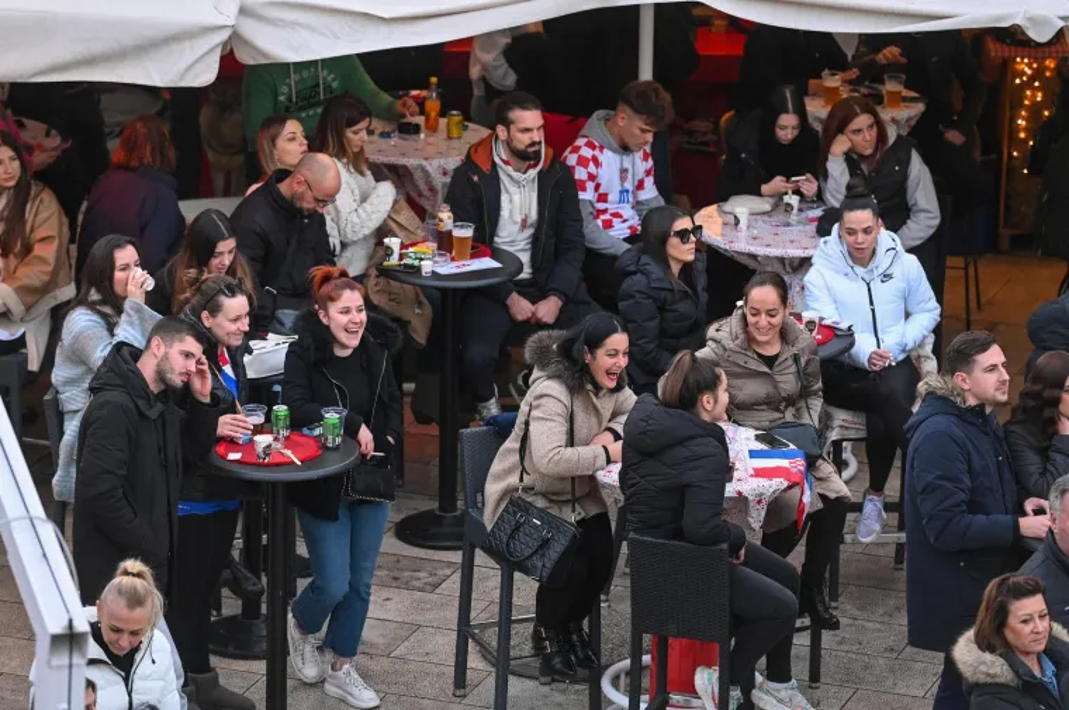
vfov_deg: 7.6
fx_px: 5339
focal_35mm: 180
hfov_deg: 11.4
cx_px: 534
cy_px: 355
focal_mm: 180
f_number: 5.6
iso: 2200
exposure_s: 1/320
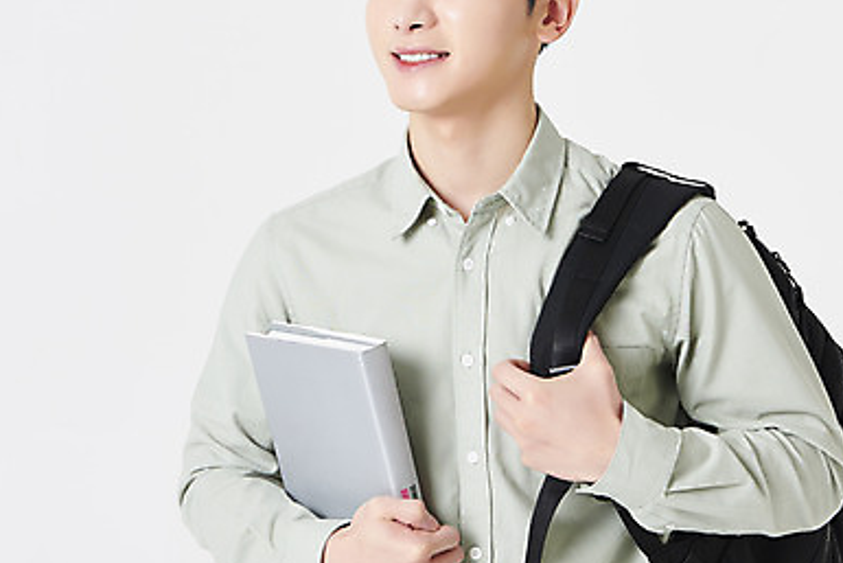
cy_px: 208
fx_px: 2553
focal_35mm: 109
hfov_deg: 18.7
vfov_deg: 12.6
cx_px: 373
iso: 100
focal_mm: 70
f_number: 11
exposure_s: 1/125
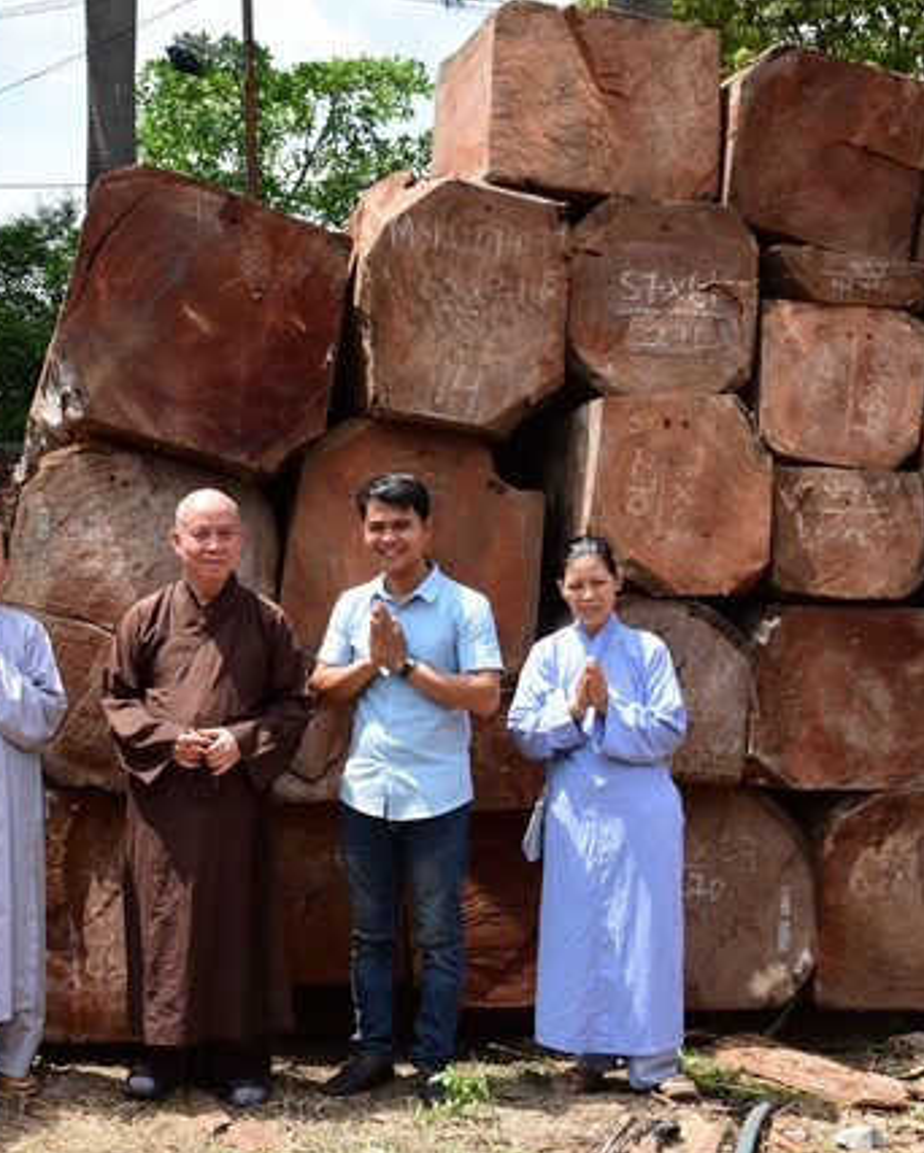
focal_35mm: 50
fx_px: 1708
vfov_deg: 37.3
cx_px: 297
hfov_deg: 30.0
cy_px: 583
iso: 500
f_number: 13
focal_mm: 35
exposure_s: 1/200
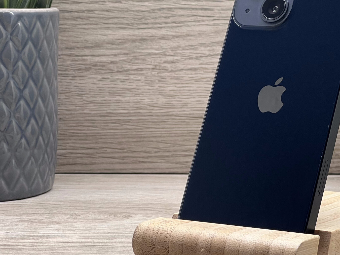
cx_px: 267
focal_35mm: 144
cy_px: 84
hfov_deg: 13.6
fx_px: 1414
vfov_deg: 10.3
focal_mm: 9
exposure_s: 1/100
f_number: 2.8
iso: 80
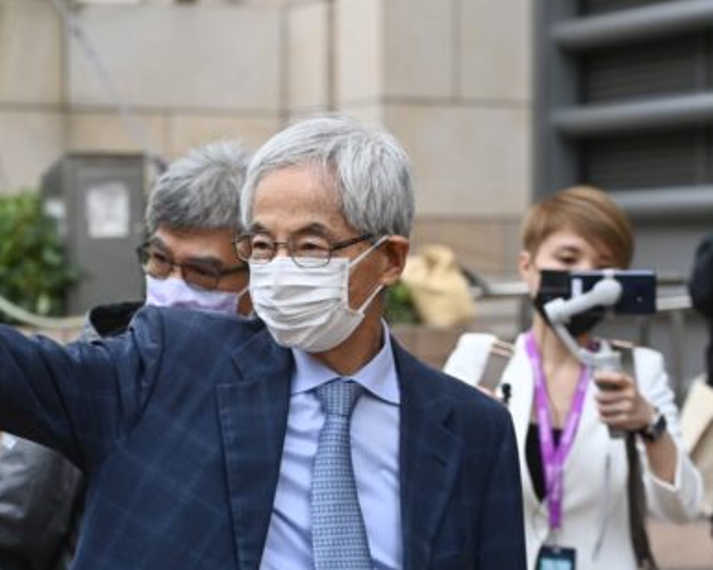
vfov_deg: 14.7
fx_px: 2216
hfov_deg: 18.1
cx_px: 149
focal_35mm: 105
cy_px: 318
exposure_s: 1/400
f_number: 4
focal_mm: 70
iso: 140
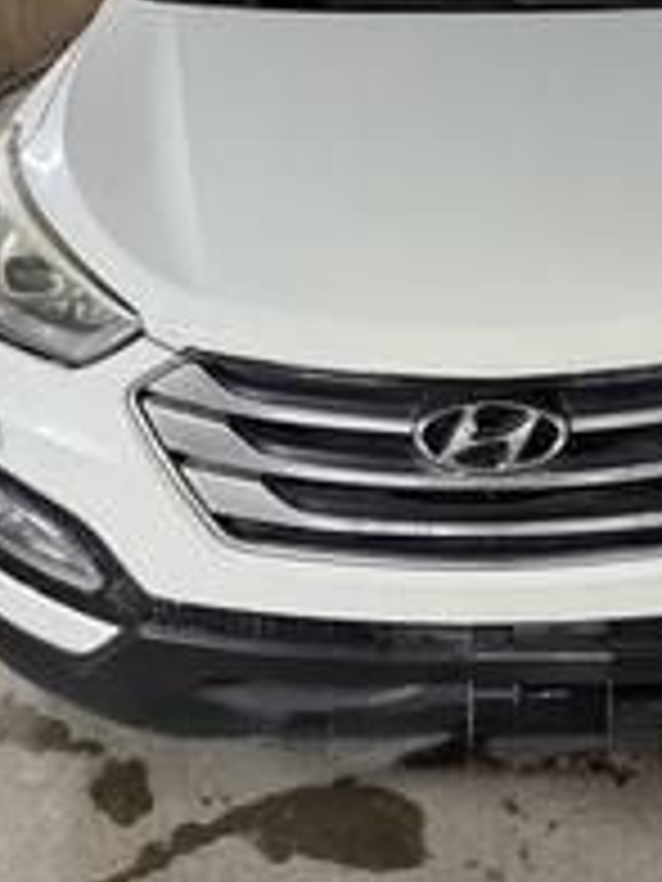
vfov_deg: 32.3
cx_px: 493
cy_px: 52
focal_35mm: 56
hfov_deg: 25.8
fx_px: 1428
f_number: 1.78
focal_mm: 6.76
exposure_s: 1/60
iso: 250
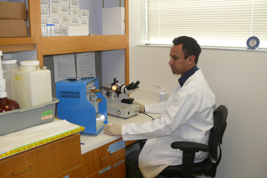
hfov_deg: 51.9
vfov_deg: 35.9
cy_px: 86
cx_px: 133
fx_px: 274
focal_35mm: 37
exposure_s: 1/80
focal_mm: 7.4
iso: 200
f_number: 2.8
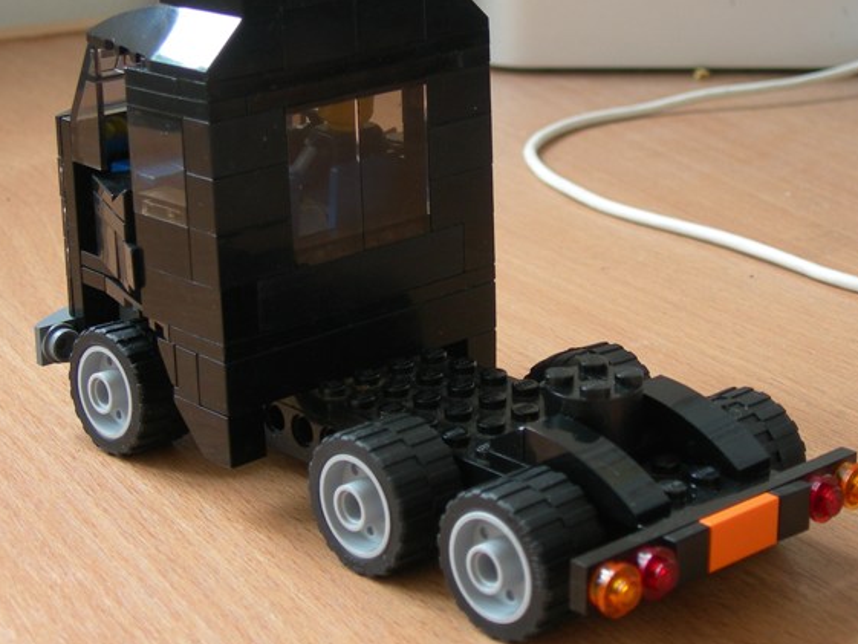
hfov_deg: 22.5
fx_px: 2157
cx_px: 465
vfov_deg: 17.0
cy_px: 281
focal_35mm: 87
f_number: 3.5
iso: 50
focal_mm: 12.7
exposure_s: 1/6.3
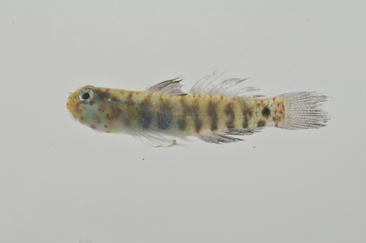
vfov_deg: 8.7
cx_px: 183
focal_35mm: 158
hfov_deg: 13.1
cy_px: 122
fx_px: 1599
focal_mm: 105
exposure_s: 1/60
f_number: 36
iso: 200
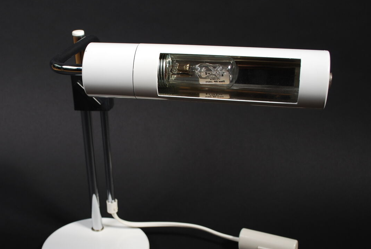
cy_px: 145
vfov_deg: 24.6
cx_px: 121
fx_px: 567
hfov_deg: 35.8
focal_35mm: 55
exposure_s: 1/160
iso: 100
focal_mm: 26
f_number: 9
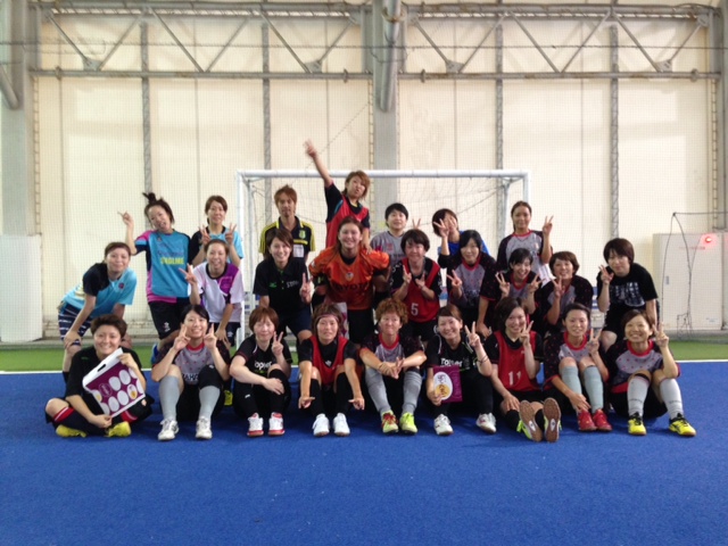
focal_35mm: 33
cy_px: 273
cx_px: 364
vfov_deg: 42.9
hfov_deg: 55.4
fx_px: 694
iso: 200
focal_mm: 4.13
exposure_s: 1/20
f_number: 2.4
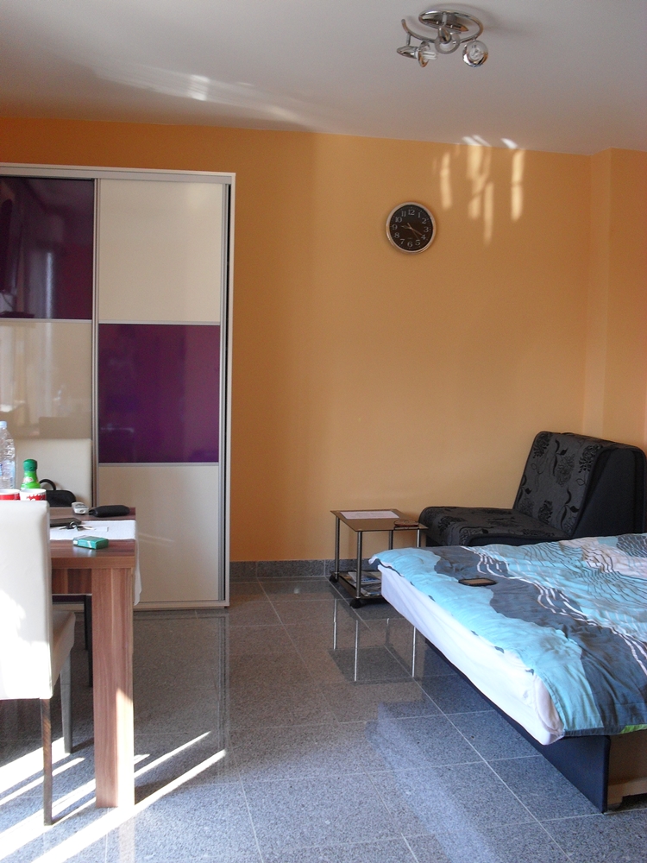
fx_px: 872
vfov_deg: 52.6
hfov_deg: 40.7
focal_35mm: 35
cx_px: 324
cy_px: 432
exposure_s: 1/60
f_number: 3.2
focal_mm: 6.3
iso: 100
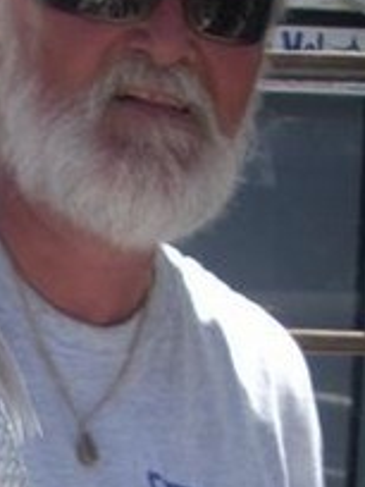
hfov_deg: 12.8
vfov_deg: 16.9
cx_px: -12
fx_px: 1603
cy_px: 487
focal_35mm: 114
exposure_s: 1/193
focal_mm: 6.2
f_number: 5.6
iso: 64
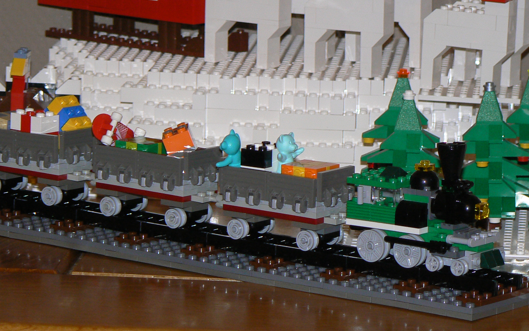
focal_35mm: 220
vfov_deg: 6.0
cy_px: 198
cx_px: 248
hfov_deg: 9.5
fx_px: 3171
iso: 100
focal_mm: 25.7
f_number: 3.3
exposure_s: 1/30
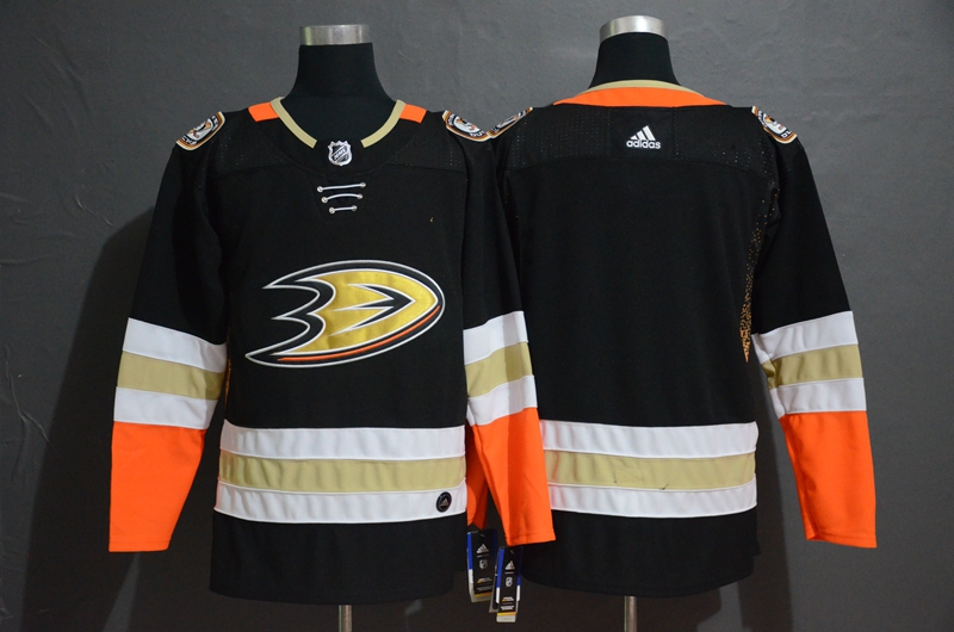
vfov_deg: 23.7
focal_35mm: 57
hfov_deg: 35.1
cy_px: 316
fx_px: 1507
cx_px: 477
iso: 4000
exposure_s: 1/25
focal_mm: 38
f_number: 4.2
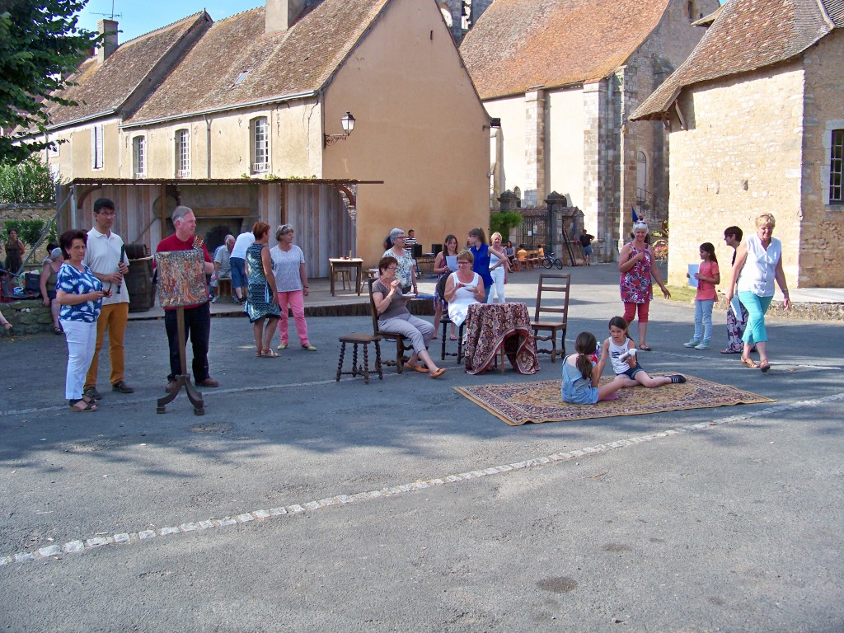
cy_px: 316
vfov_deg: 42.9
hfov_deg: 55.4
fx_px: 805
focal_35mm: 33
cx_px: 422
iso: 100
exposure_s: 1/500
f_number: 2.8
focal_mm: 5.85
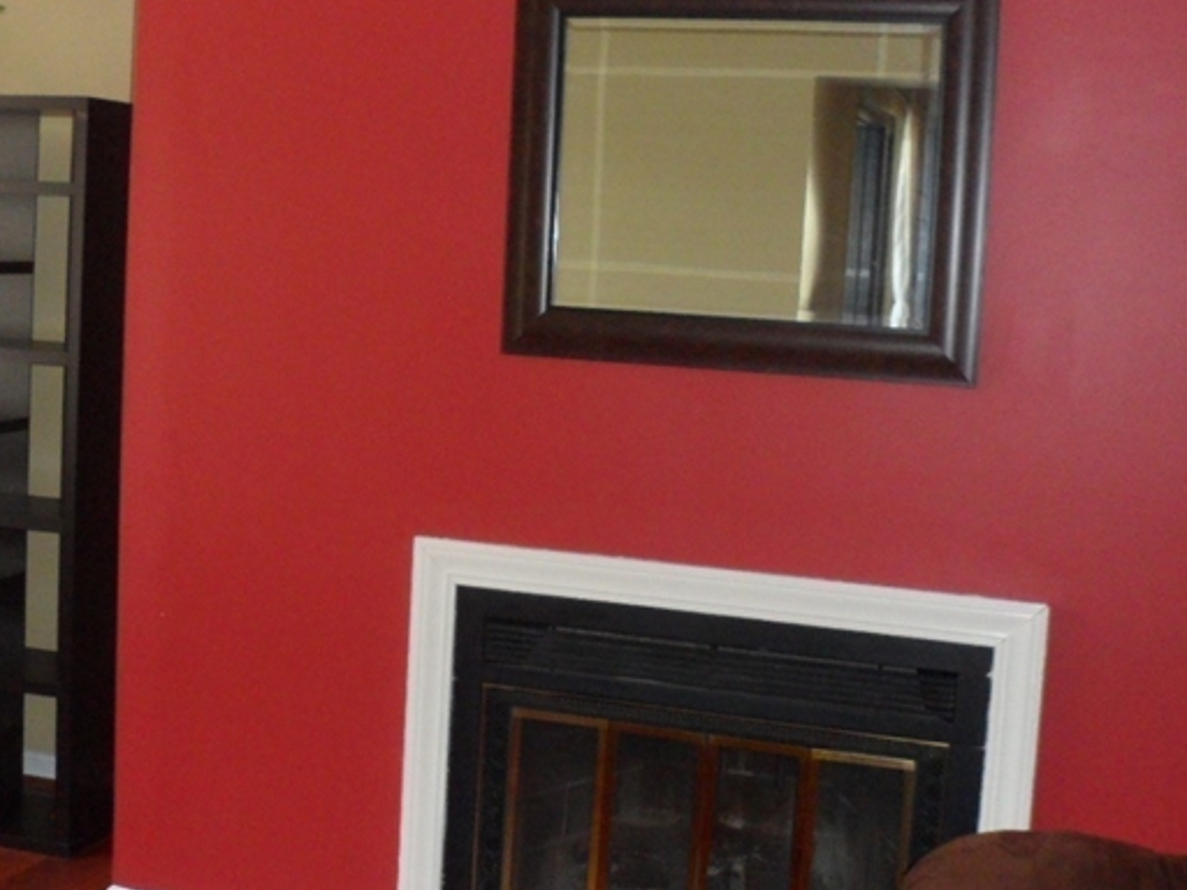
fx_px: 1783
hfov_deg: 36.7
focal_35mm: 52
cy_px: 417
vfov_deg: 28.0
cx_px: 478
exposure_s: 1/45
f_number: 3.3
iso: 240
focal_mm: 4.9
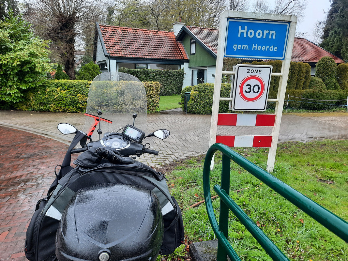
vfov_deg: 54.9
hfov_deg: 69.4
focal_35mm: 25
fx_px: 251
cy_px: 130
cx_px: 174
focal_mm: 4.6
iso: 50
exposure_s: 1/120
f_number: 2
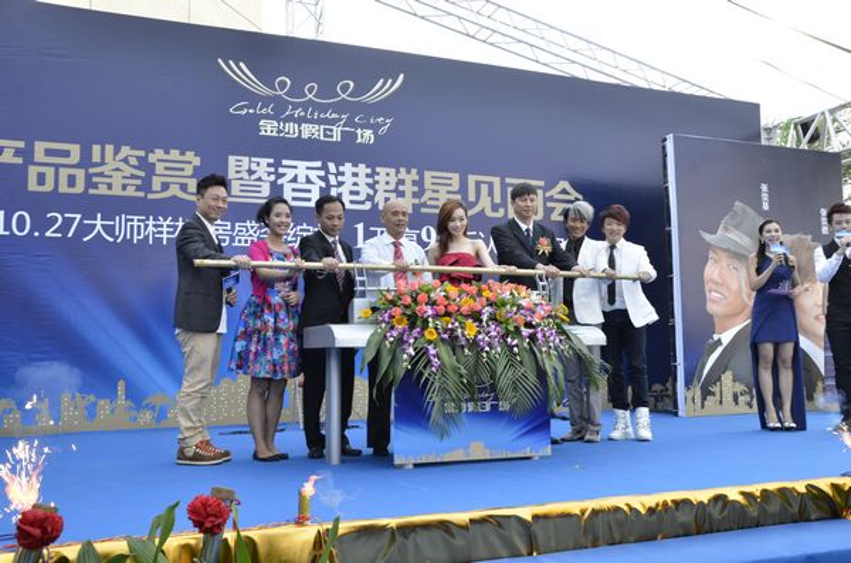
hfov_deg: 57.3
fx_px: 778
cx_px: 426
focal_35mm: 33
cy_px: 282
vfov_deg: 39.8
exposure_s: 1/50
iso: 200
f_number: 8
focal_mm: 22
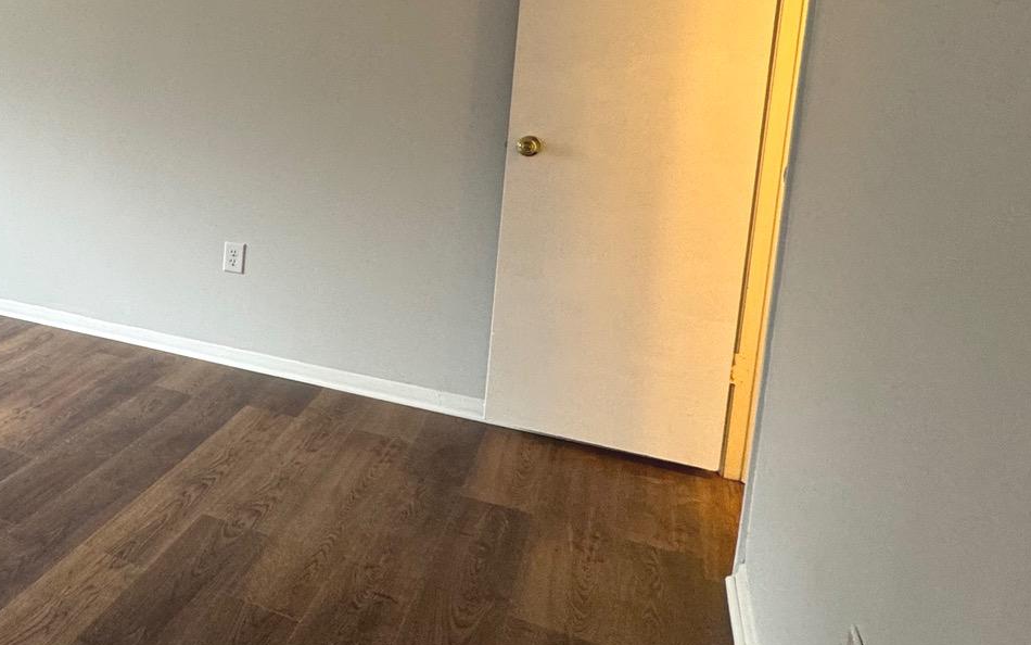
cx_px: -61
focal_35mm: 32
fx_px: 899
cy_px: 190
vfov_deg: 38.8
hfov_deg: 46.7
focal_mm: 2.22
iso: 200
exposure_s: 1/120
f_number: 2.2
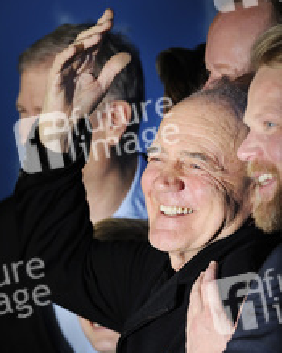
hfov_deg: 4.5
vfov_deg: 5.6
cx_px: 143
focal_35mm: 343
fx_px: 3581
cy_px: 216
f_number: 5.6
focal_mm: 200
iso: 400
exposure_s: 1/200
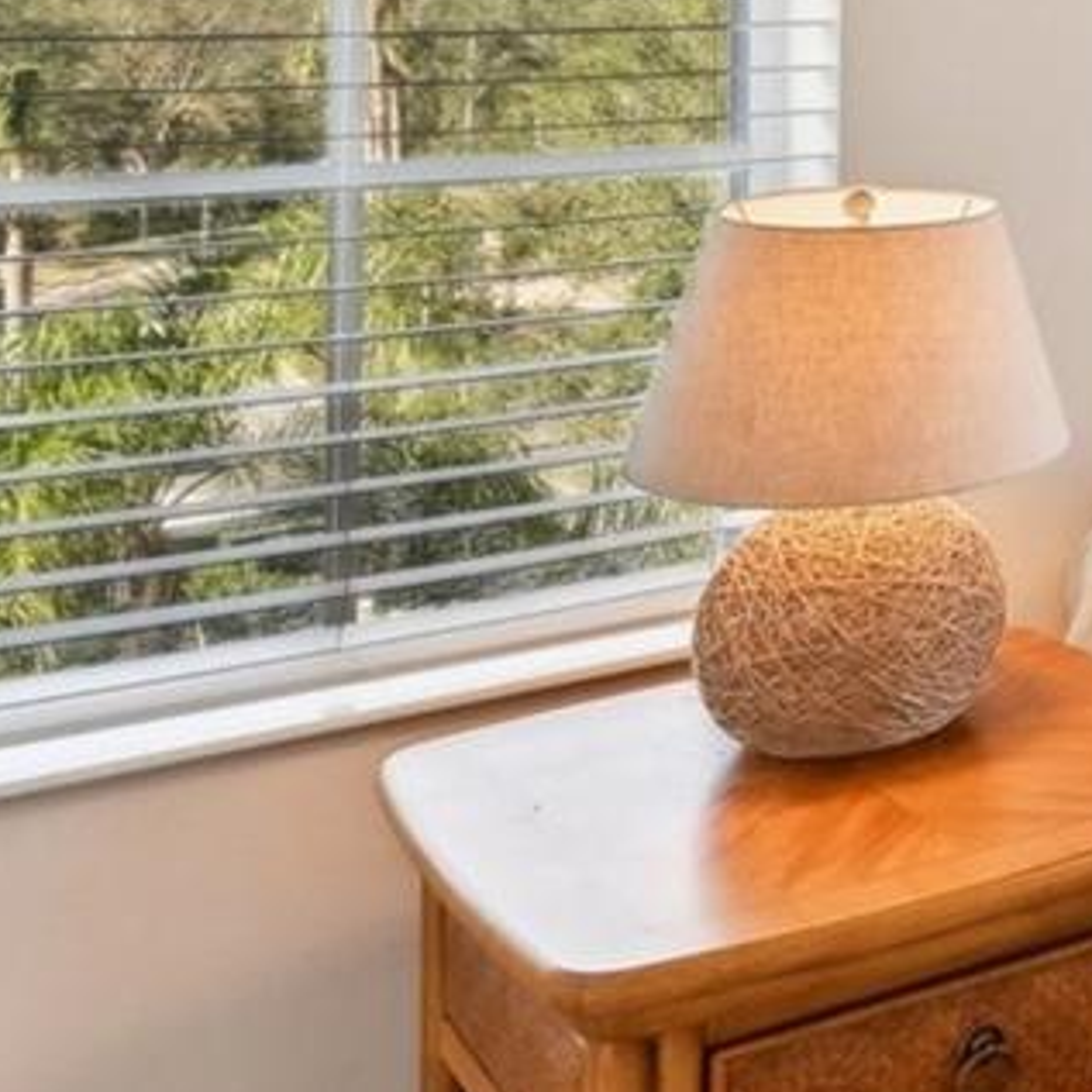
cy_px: -9
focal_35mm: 60
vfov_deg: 27.0
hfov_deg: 20.8
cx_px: 1912
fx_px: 2141
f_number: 8
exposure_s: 1/160
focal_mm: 14
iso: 400
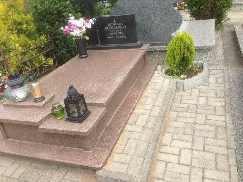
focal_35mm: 33
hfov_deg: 55.4
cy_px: 91
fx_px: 232
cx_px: 122
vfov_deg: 42.9
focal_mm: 4.12
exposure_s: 1/951
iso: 50
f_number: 2.4
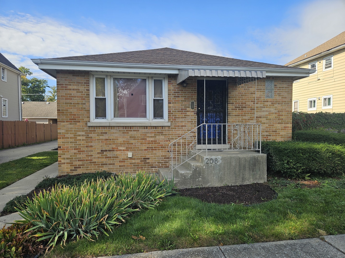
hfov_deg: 73.9
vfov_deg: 58.9
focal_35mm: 23
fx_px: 229
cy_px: 129
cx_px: 172
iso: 25
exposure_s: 1/976
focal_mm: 5.4
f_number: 1.8
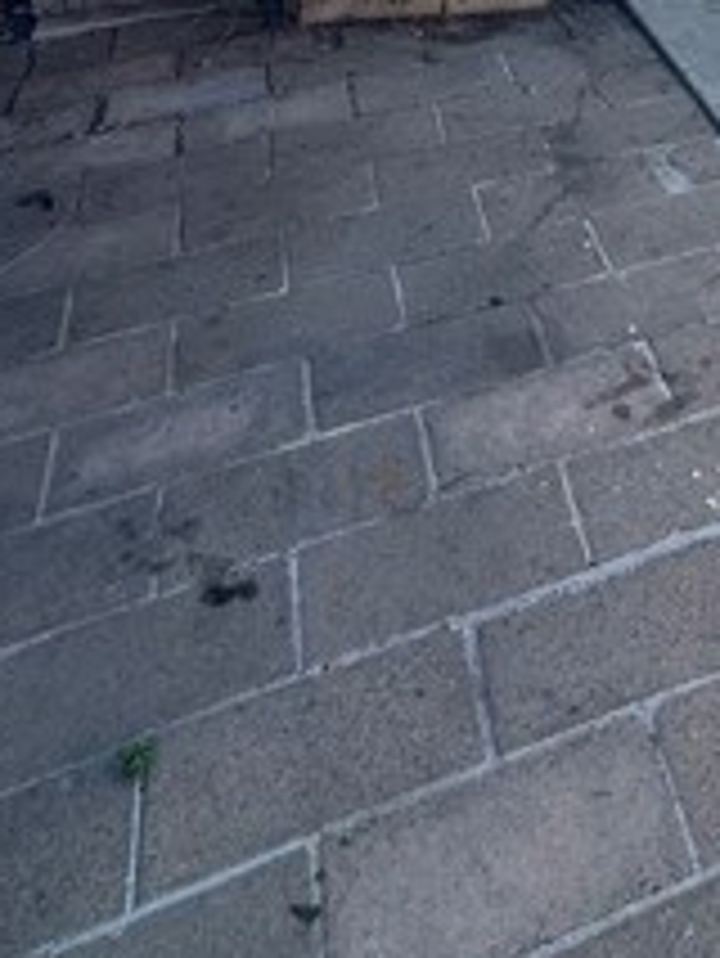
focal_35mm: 42
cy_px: -288
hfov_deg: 32.0
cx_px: 698
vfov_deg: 33.1
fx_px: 1164
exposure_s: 1/485
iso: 40
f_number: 2.2
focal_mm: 2.22
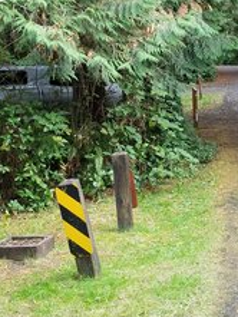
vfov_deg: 40.4
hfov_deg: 30.4
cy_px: 148
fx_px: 430
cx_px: 181
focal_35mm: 47
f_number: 1.7
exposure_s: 1/39
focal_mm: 4.25
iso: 160
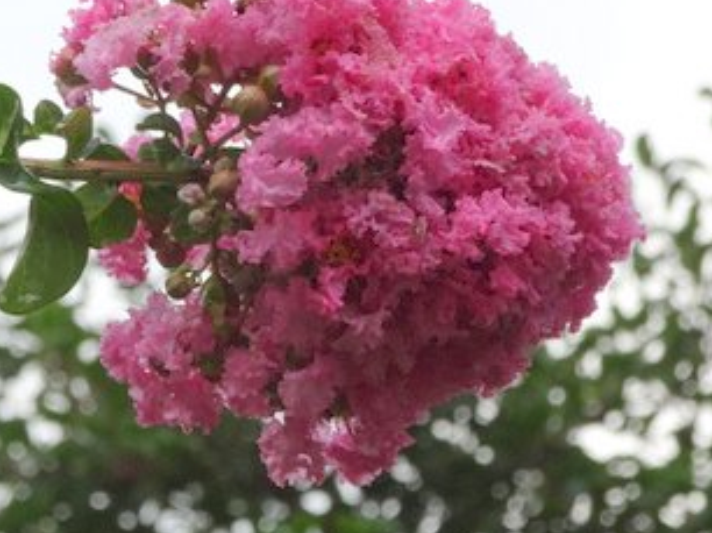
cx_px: 323
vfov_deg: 4.2
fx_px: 7255
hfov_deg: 5.6
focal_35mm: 353
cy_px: 333
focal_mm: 38.47
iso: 200
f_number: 6.3
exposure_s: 1/250
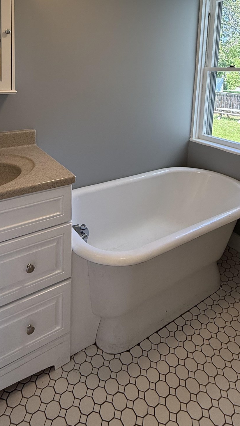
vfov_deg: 70.7
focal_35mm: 24
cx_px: 109
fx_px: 271
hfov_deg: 47.6
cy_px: 102
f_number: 2.2
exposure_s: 1/120
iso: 80
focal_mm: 2.22
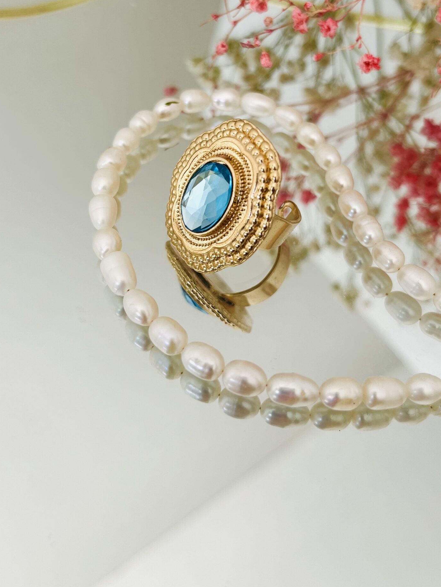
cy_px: 197
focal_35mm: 36
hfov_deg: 39.6
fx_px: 611
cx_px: 235
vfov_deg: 50.4
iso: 50
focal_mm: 5.1
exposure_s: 1/329
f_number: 1.6
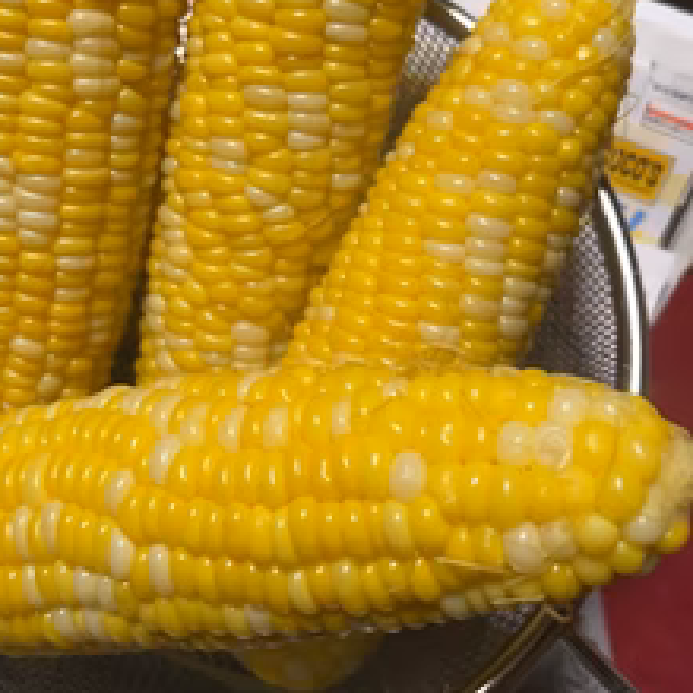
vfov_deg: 39.8
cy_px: 275
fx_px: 951
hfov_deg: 39.9
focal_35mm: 42
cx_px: 282
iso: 80
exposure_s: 1/50
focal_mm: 5.1
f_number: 1.6
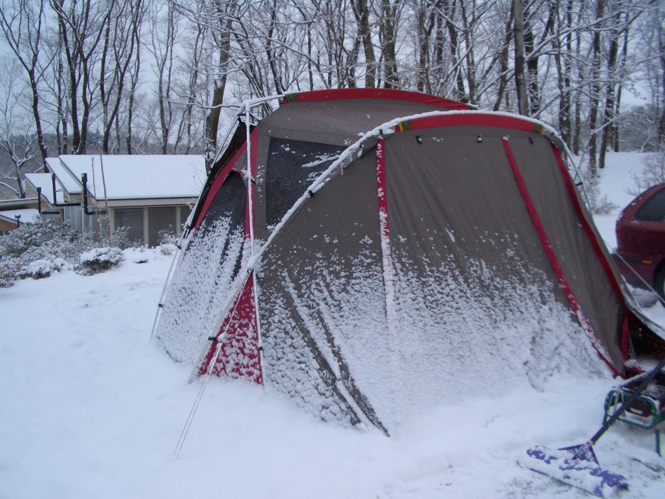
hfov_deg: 52.6
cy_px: 250
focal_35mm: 35
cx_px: 332
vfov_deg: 40.7
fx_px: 672
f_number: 4.3
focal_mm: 5.8
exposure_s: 1/200
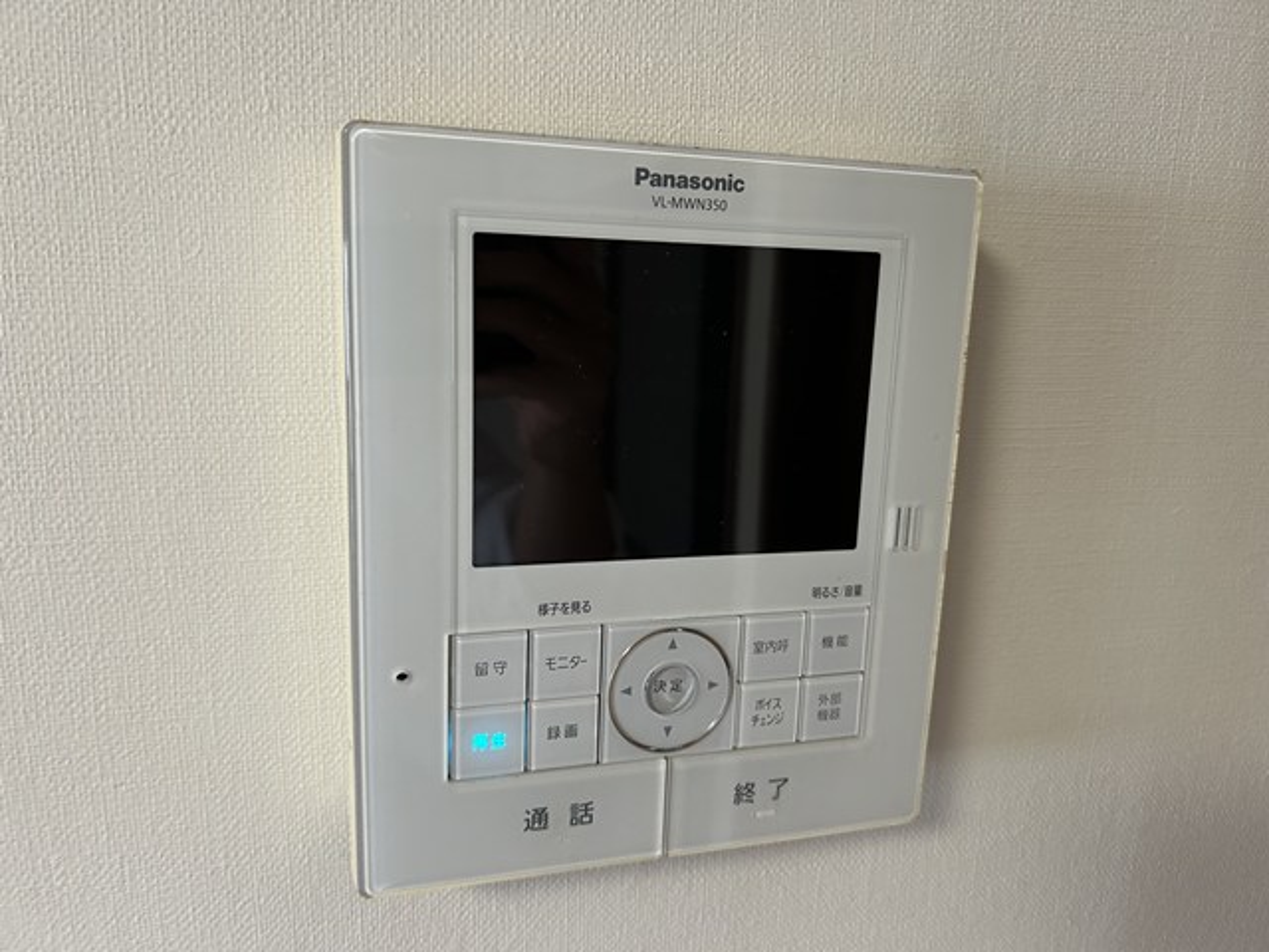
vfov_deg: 53.1
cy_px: 476
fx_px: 953
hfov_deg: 67.3
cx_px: 634
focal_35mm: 26
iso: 125
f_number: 1.5
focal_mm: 5.7
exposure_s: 1/50
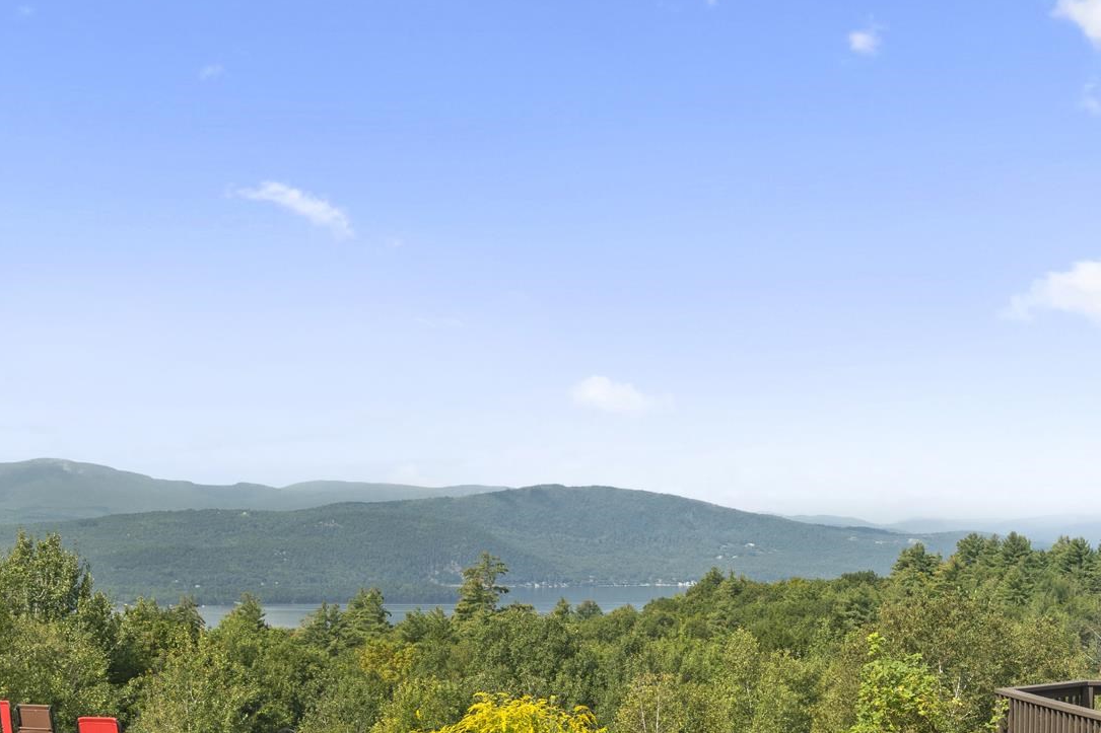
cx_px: 469
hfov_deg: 32.3
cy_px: 551
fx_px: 1896
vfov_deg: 21.7
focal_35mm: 62
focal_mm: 30
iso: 320
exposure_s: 1/400
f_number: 8
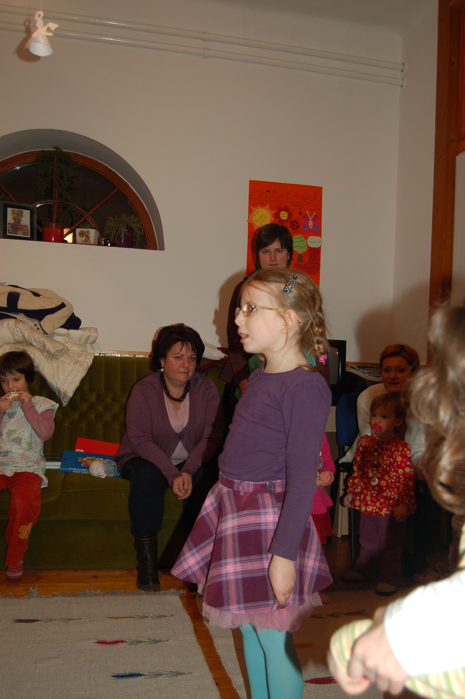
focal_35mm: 33
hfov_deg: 39.9
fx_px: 641
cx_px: 232
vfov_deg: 57.3
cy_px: 350
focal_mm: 22
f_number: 3.8
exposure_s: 1/60
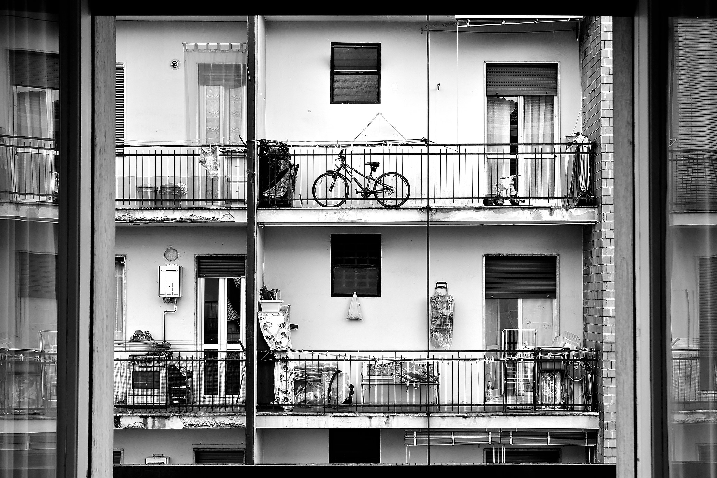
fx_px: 927
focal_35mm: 47
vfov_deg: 28.9
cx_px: 373
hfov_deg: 42.3
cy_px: 257
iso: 100
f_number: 9
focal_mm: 27
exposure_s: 1/30
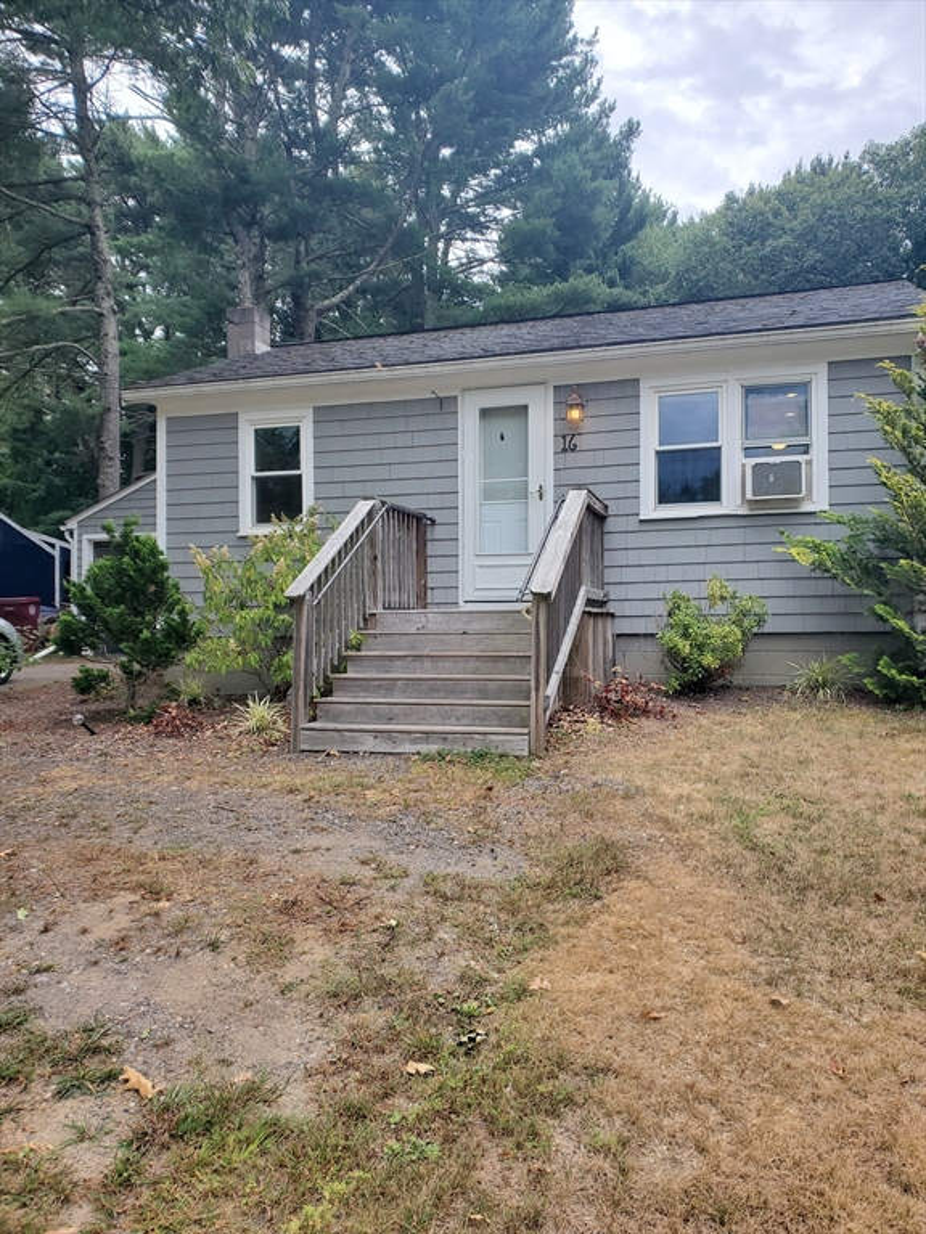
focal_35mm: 26
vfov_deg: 67.3
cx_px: 463
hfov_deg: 53.1
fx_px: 927
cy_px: 617
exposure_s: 1/582
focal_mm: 4.3
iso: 50
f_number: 2.4
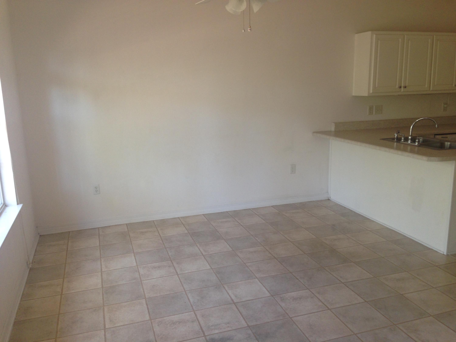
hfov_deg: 55.4
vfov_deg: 42.9
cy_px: 171
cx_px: 228
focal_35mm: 33
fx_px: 435
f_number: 2.4
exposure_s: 1/20
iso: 50
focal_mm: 4.12
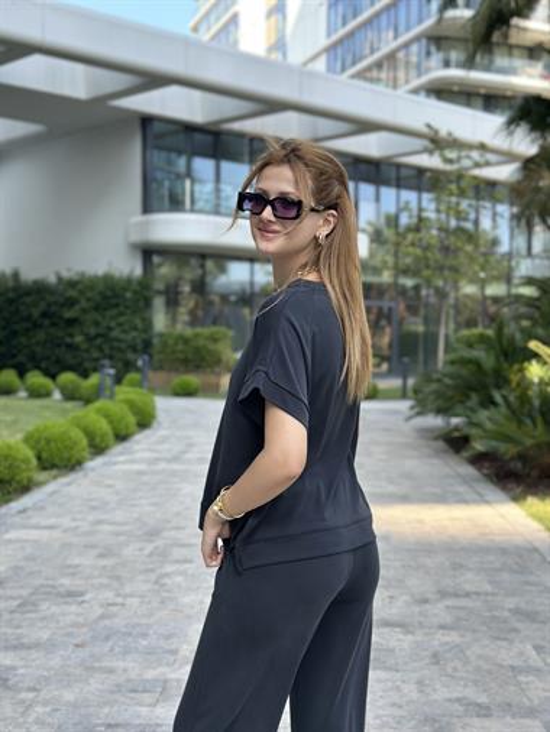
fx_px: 1016
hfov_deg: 30.3
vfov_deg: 39.6
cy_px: 366
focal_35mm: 48
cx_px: 275
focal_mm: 6.86
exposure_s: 1/659
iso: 80
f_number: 1.78
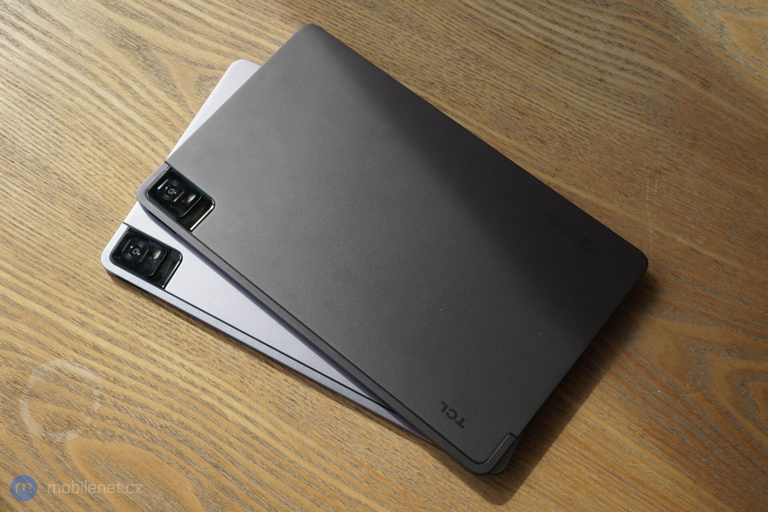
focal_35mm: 38
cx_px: 384
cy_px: 256
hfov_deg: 50.7
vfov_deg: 35.1
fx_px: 811
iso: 640
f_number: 10
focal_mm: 38
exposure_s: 1/160
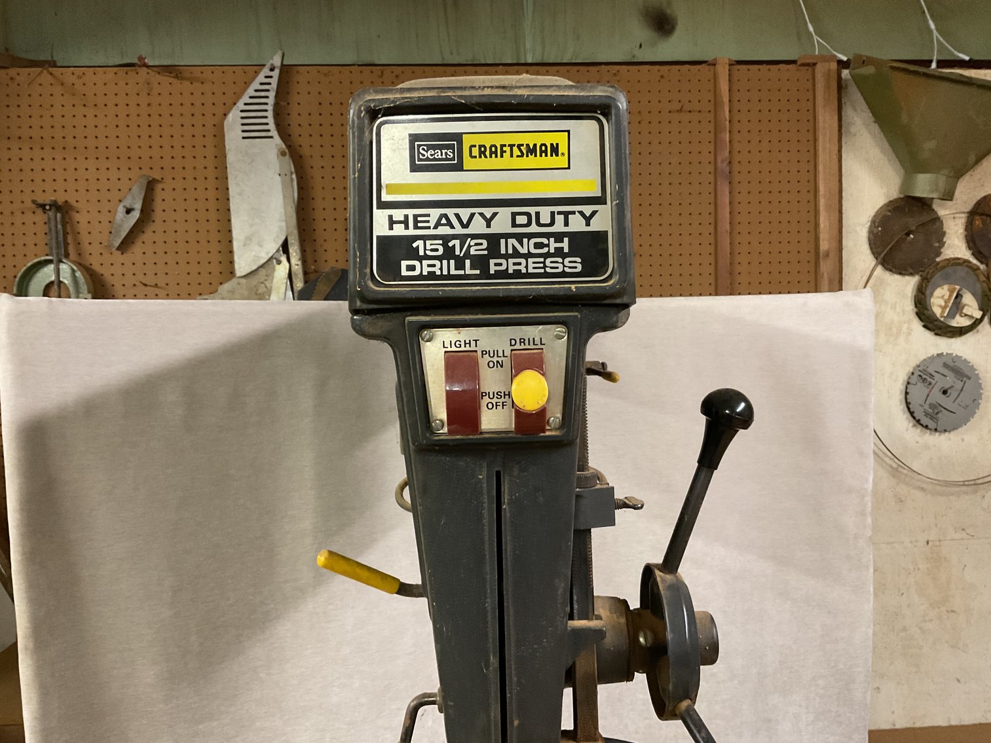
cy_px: 372
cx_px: 496
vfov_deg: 48.2
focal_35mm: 29
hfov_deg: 61.7
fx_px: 830
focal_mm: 3
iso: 250
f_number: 1.8
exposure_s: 1/40
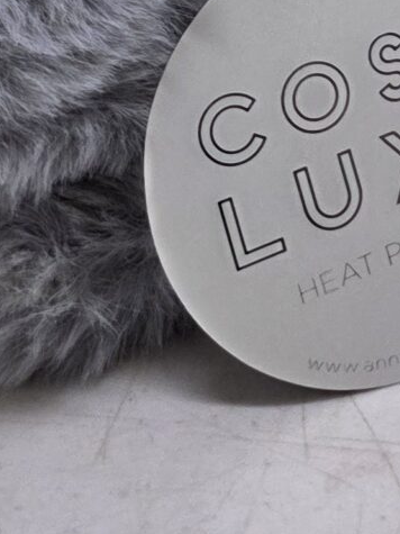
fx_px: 1911
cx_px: 551
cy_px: -606
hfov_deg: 11.6
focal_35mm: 124
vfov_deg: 13.2
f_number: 1.7
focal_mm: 6.3
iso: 160
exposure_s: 1/100
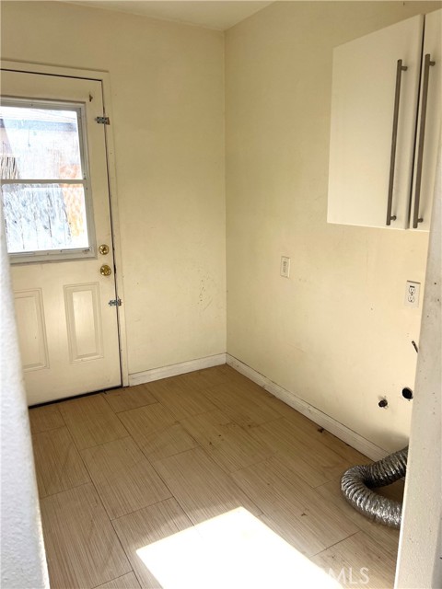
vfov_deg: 67.3
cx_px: 221
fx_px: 443
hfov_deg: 53.1
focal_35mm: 26
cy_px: 294
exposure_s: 1/581
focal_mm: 5.7
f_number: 1.5
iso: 50
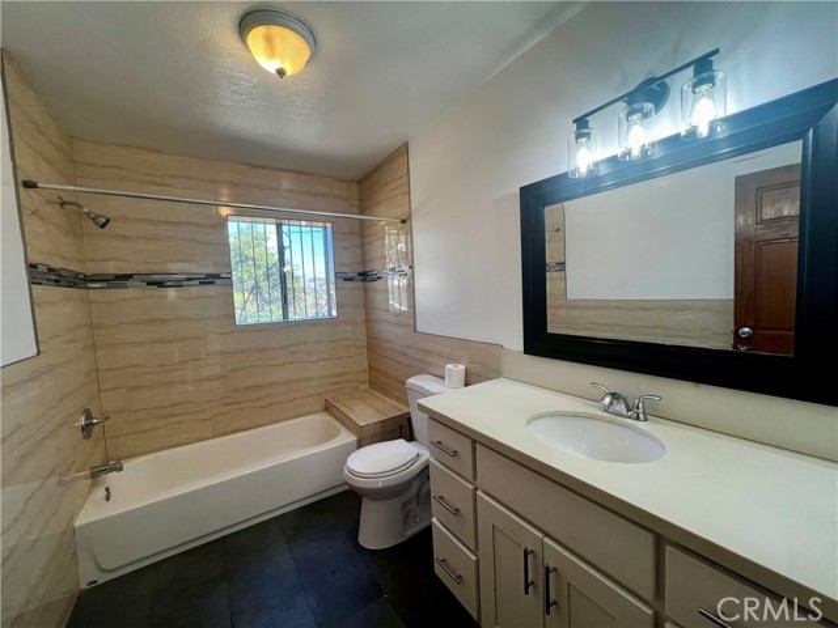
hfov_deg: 106.2
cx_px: 419
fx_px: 315
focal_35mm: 13
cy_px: 314
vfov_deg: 89.9
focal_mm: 1.57
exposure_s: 1/120
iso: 64
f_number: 1.8
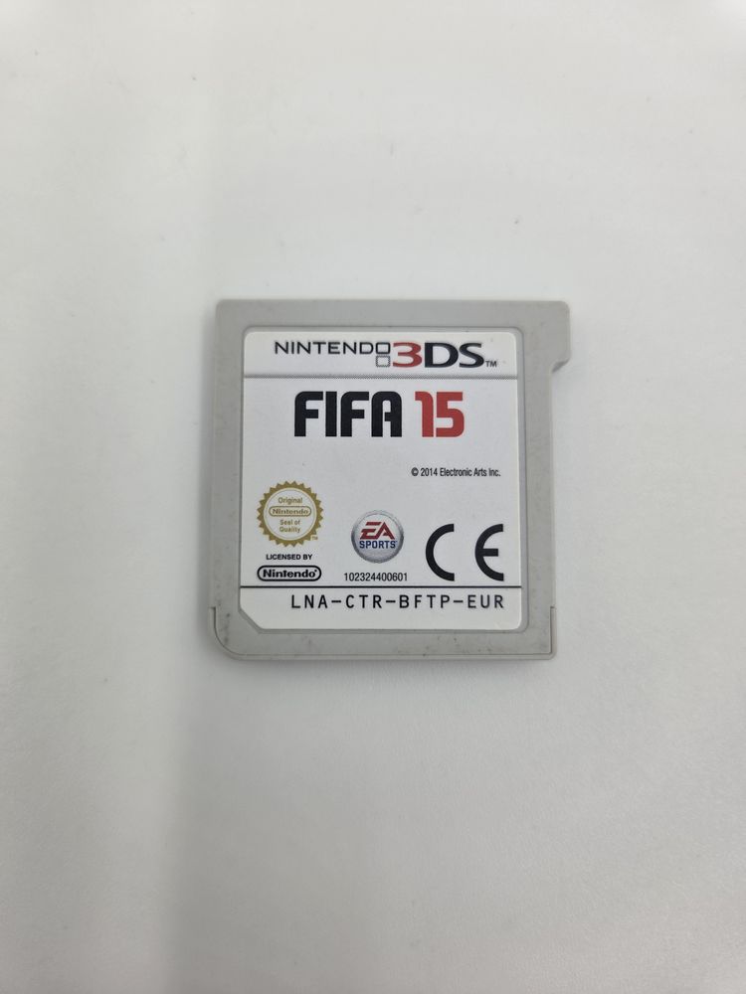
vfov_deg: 73.9
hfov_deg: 58.9
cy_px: 497
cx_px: 373
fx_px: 661
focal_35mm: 23
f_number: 1.8
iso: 32
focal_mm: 5.4
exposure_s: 1/180
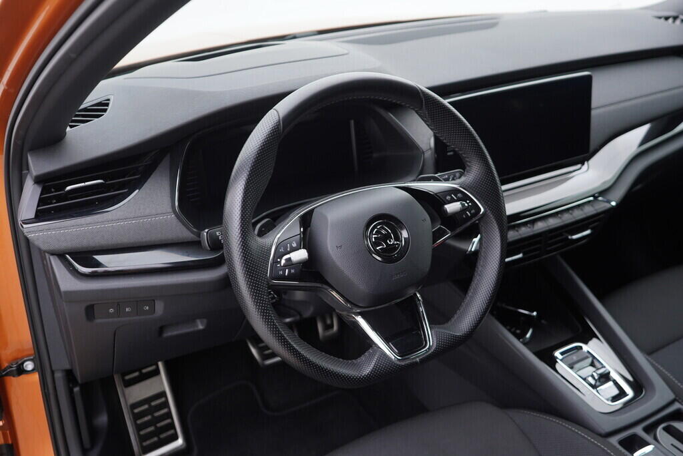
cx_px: 342
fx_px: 683
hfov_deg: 53.1
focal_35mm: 36
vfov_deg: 36.9
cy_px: 228
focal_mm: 24
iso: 160
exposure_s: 1/40
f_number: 2.8
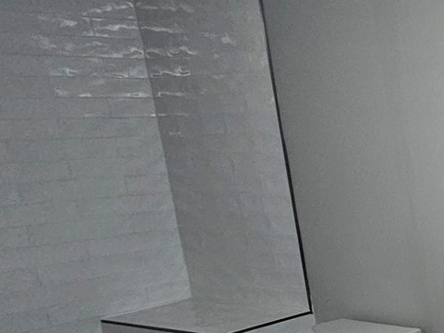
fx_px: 667
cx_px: 821
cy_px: 243
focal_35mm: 52
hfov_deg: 21.4
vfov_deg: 27.7
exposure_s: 1/60
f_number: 2.2
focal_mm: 2.2
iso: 160
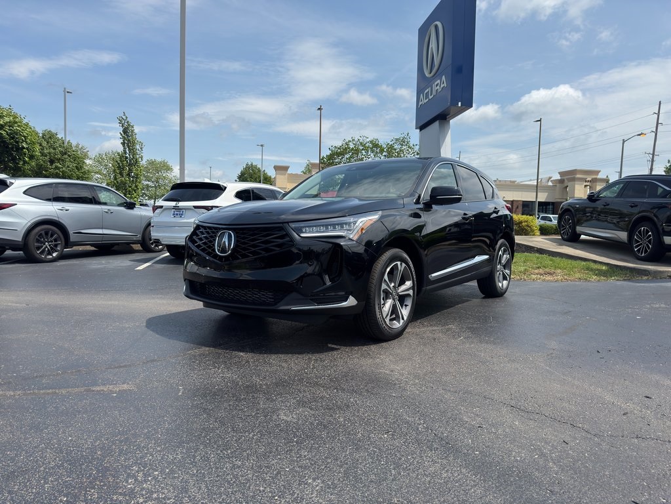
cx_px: 336
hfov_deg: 71.6
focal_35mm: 24
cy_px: 252
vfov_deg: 56.8
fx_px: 465
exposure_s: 1/7937
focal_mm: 6.76
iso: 100
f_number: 1.78
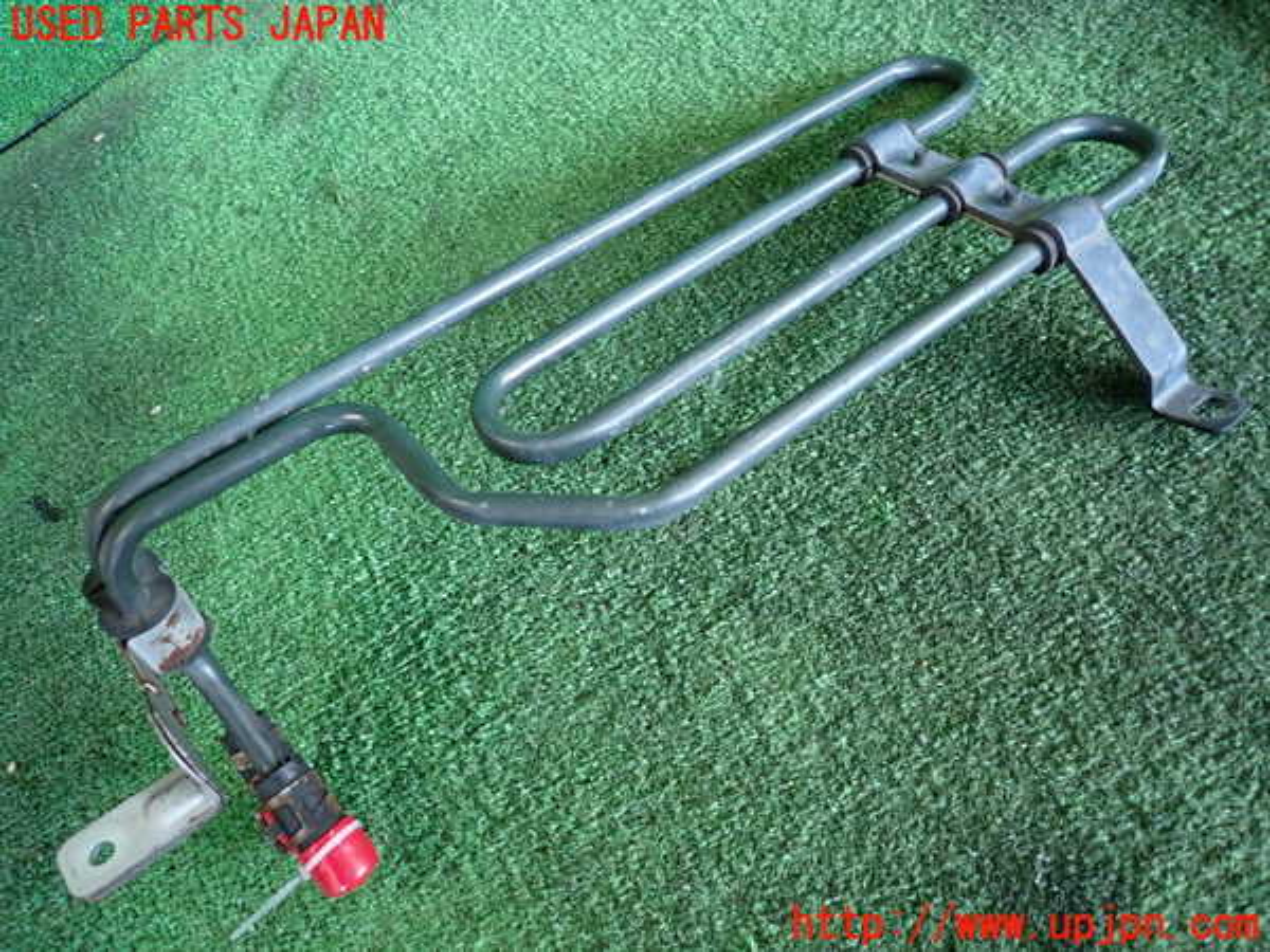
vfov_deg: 54.9
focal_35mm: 25
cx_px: 635
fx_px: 917
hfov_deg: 69.4
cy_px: 476
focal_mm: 4.5
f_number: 2
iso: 800
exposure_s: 1/125
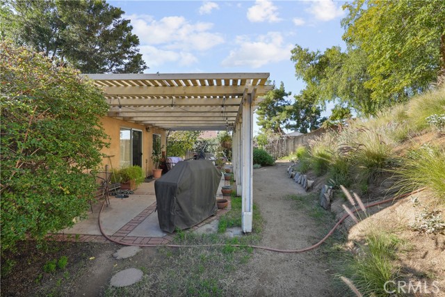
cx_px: 222
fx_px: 204
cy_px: 148
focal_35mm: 16
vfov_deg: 72.1
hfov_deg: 95.0
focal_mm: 16.5
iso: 100
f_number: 7.1
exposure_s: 1/15
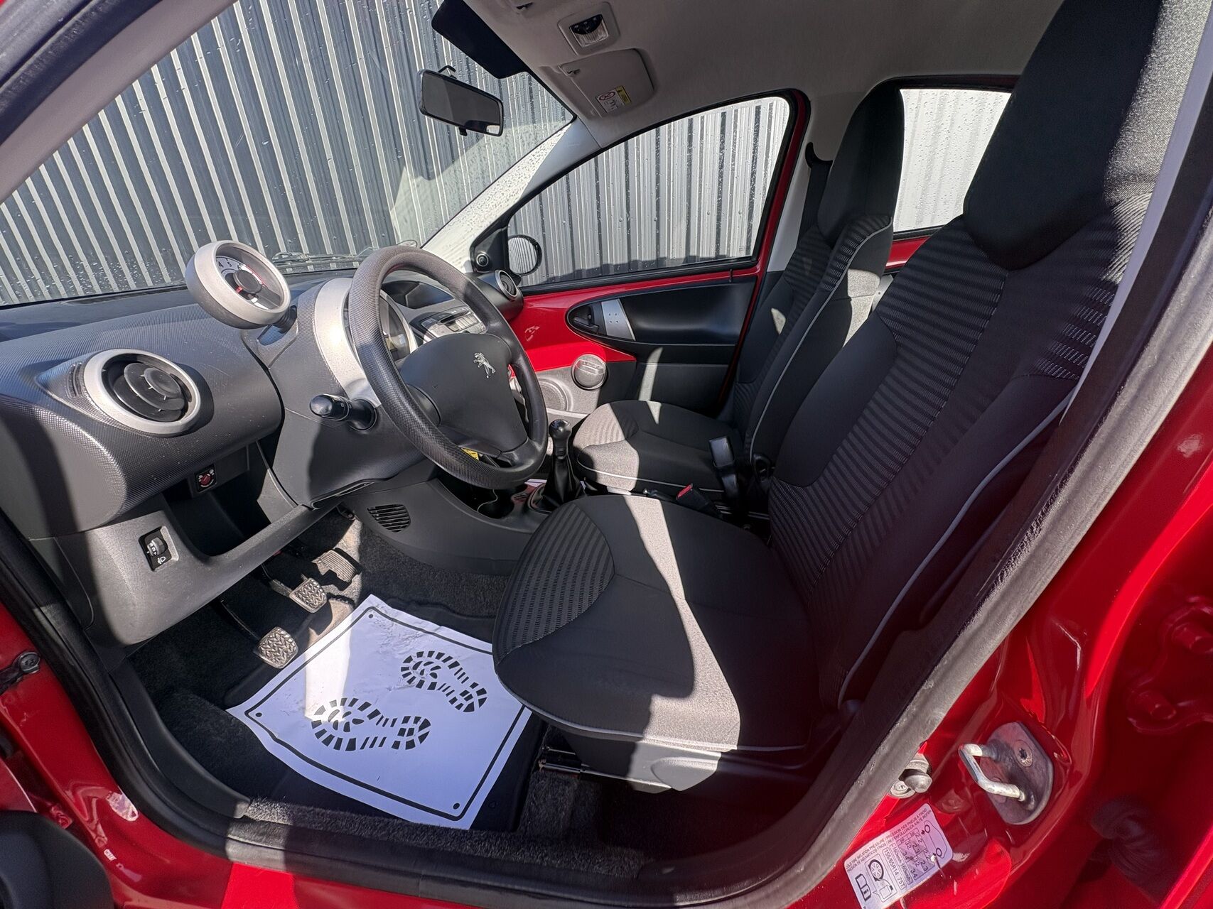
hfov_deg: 102.1
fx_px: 491
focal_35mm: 14
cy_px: 454
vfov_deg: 85.7
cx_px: 606
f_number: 2.2
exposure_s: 1/172
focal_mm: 2.22
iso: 64
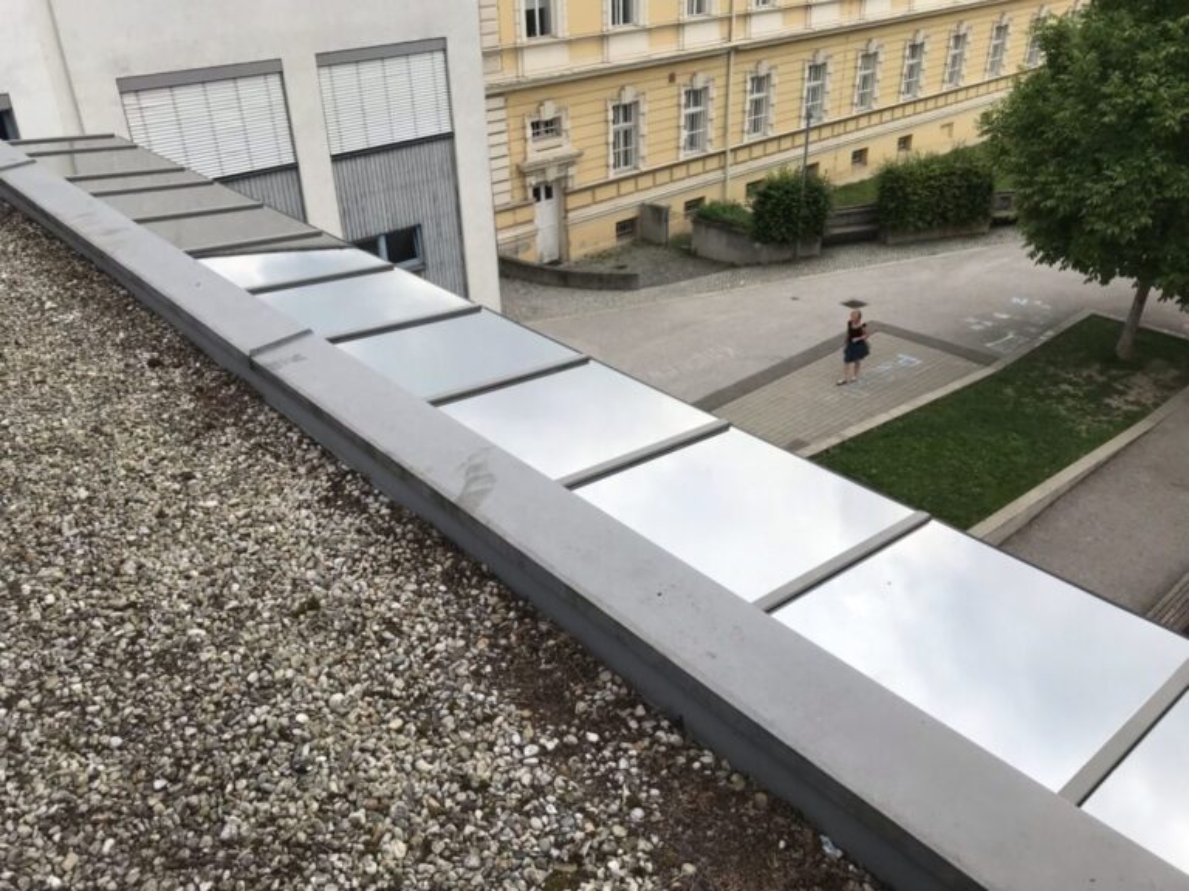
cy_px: 446
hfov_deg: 63.4
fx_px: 962
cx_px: 594
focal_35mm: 28
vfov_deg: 49.7
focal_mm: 3.99
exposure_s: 1/2740
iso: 20
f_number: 1.8
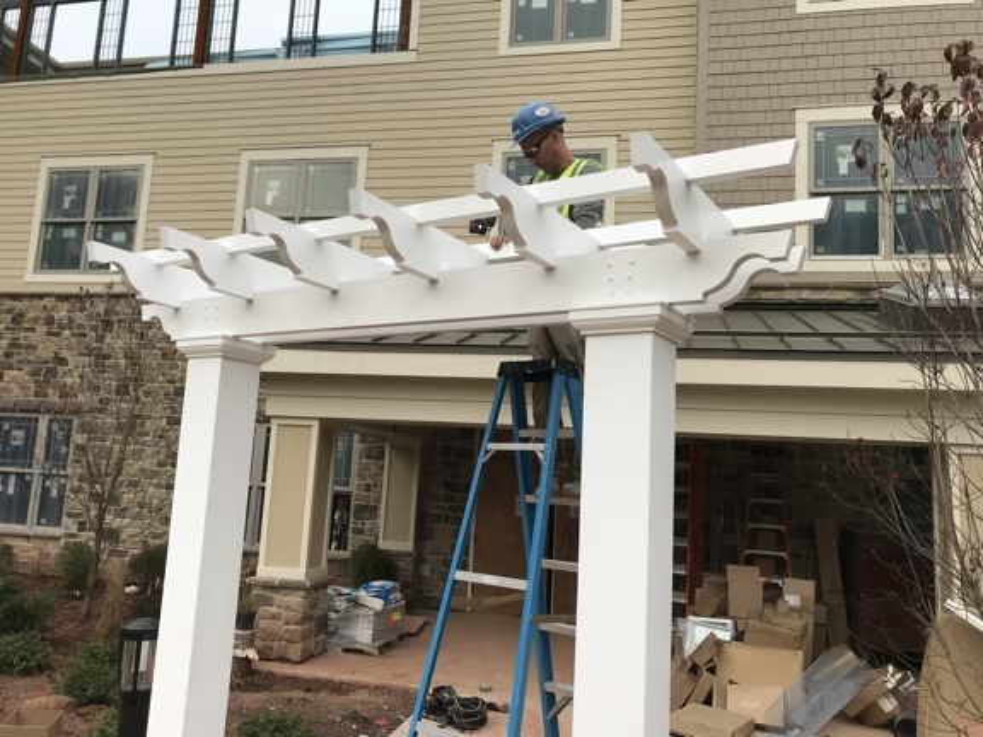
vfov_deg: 49.7
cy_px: 368
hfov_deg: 63.4
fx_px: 795
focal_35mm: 28
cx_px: 492
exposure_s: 1/1153
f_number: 1.8
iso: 20
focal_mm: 3.99
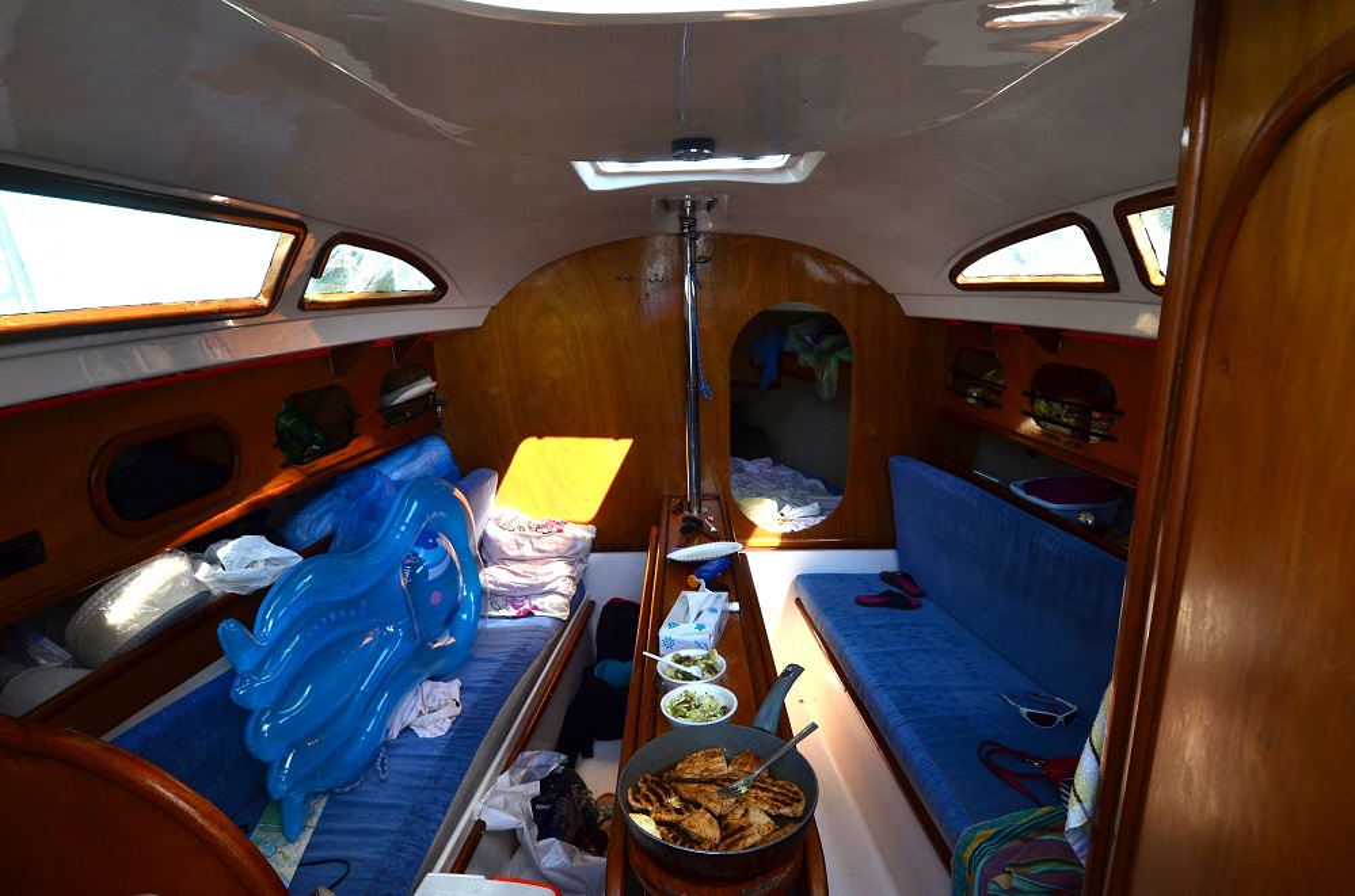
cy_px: 448
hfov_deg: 90.1
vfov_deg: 67.1
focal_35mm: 18
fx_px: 676
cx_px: 678
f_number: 6.3
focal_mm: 12
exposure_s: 1/500
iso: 400
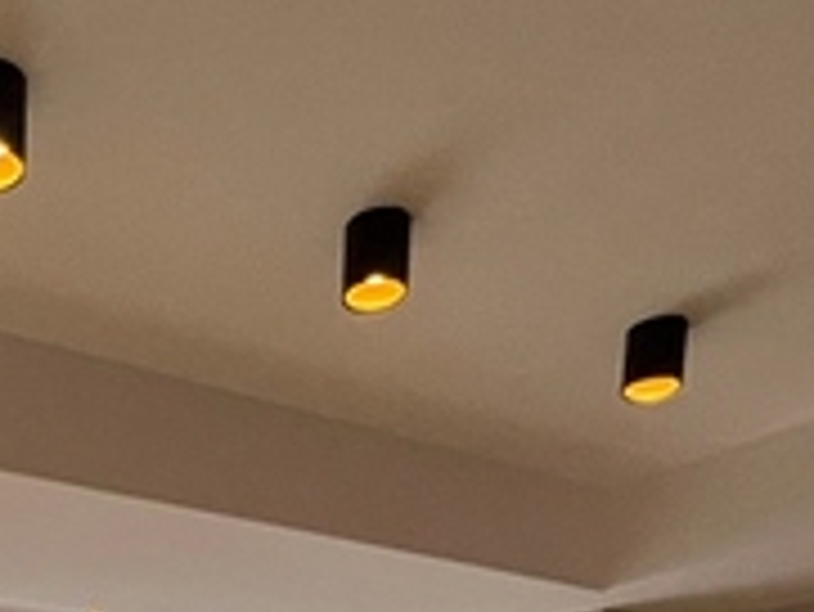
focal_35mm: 46
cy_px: 1004
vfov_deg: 22.9
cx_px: -13
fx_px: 1082
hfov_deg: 36.7
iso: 80
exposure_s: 1/100
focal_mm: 1.57
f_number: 1.8
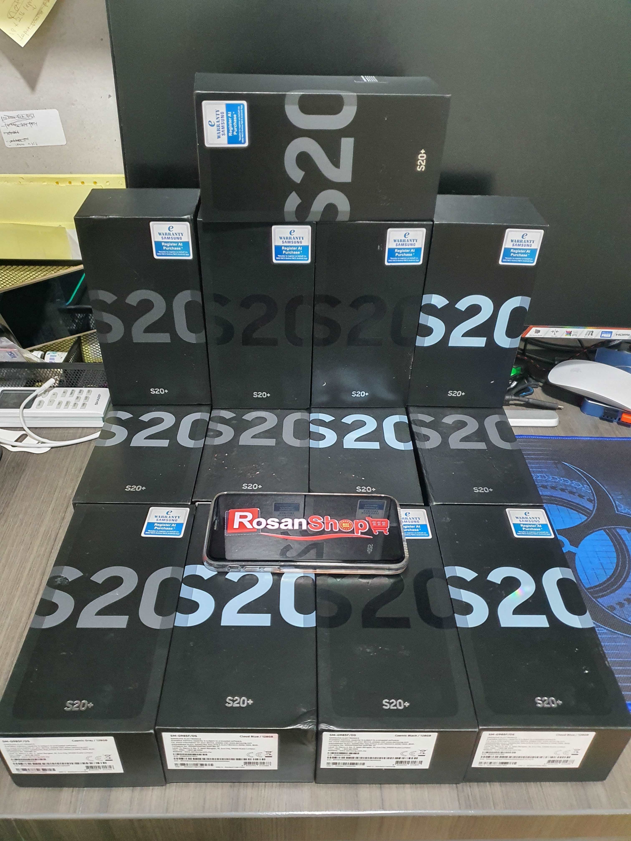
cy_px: 420
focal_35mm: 26
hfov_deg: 53.1
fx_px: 632
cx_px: 316
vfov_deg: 67.3
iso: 640
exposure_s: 1/50
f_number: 1.5
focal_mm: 4.3
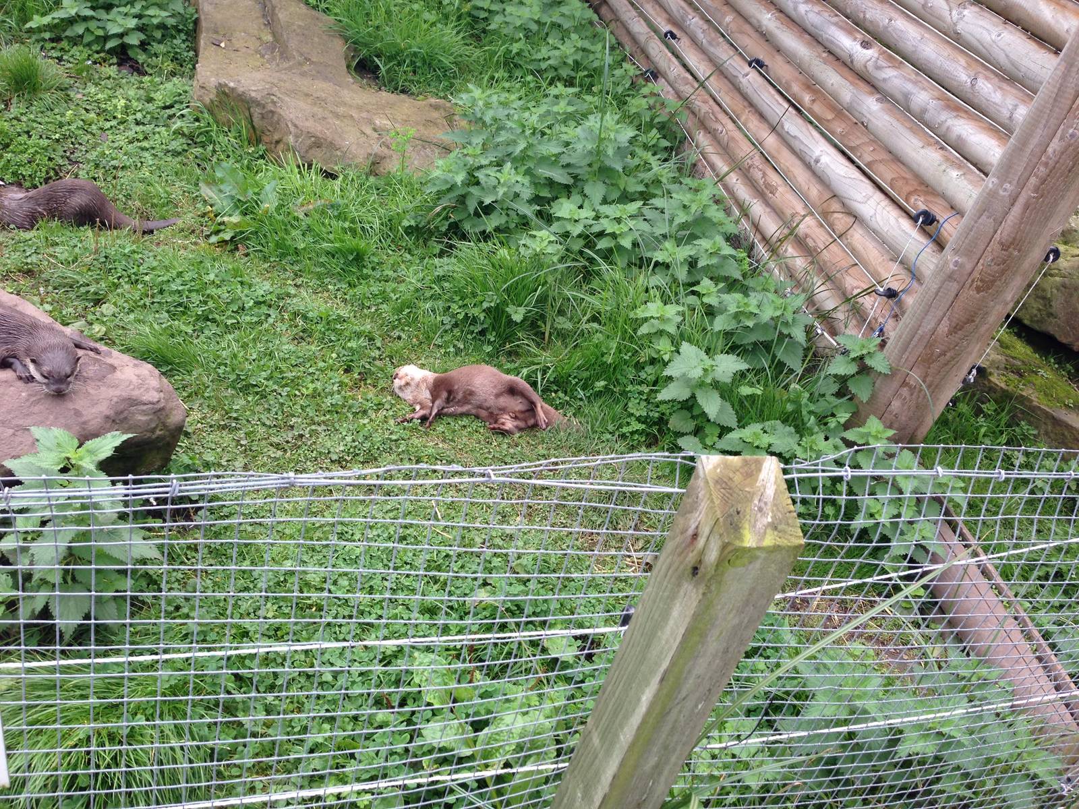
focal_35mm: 33
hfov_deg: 55.4
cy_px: 404
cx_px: 540
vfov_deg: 42.9
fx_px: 1029
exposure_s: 1/207
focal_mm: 4.12
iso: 50
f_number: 2.4
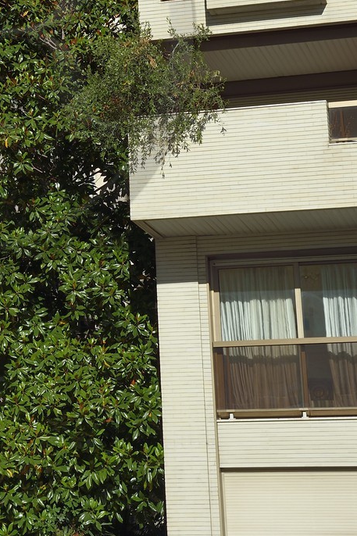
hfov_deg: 12.8
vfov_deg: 19.1
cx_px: -48
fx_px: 1563
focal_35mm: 105
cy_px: 37
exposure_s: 1/200
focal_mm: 45
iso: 200
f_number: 11
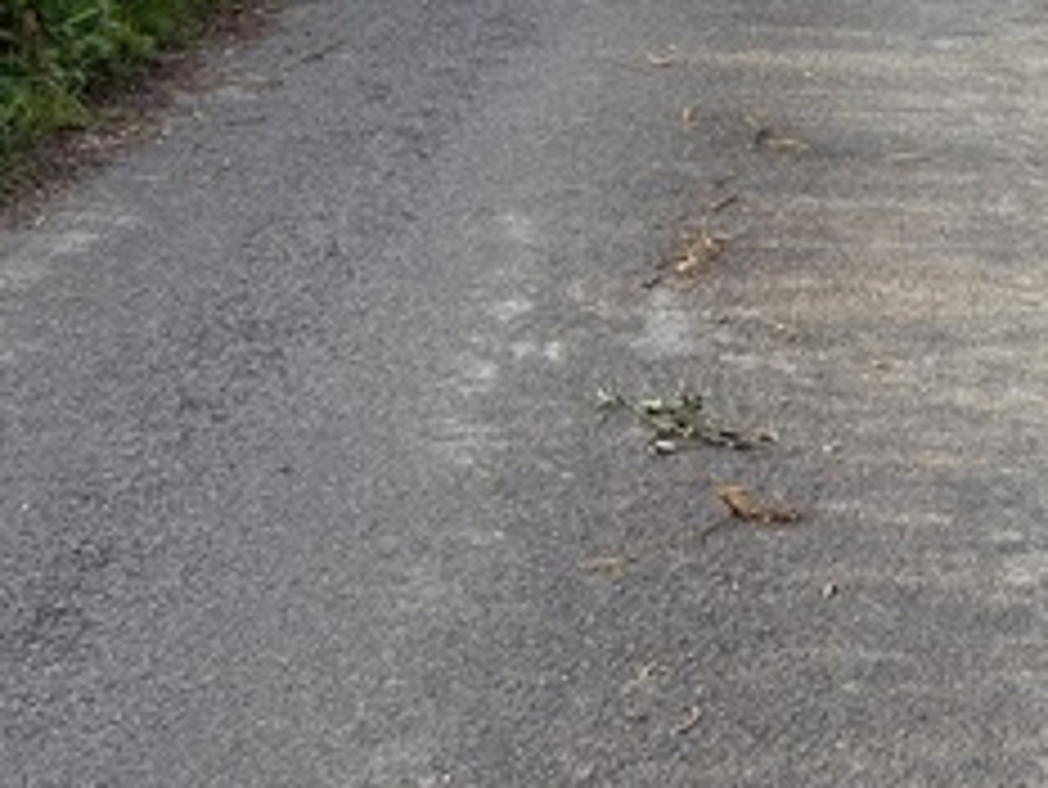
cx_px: 670
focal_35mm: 103
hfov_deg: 19.0
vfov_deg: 14.2
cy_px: 16
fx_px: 3120
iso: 80
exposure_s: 1/1222
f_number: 1.78
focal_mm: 6.76
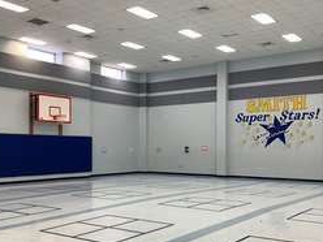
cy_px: 154
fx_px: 392
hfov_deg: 44.8
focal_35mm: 42
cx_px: 158
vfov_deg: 34.1
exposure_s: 1/60
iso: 50
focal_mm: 4.25
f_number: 1.8
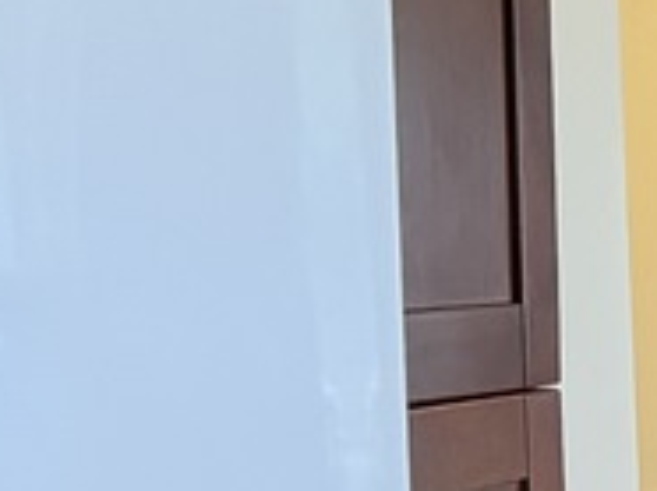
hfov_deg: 8.5
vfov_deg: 7.9
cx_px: 2123
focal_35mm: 186
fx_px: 3526
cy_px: 565
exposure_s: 1/60
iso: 640
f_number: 1.78
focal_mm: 6.76
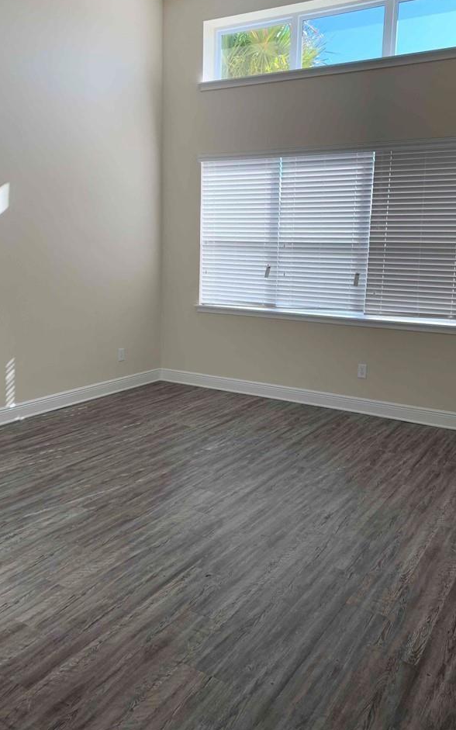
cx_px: 233
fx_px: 597
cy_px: 336
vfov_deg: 62.8
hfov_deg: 41.8
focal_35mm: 30
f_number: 1.8
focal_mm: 4.25
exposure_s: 1/186
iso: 25
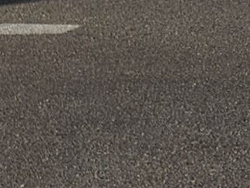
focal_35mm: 182
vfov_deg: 7.3
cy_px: -372
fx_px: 1314
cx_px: 879
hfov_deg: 8.2
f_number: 1.8
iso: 25
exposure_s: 1/2277
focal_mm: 5.4
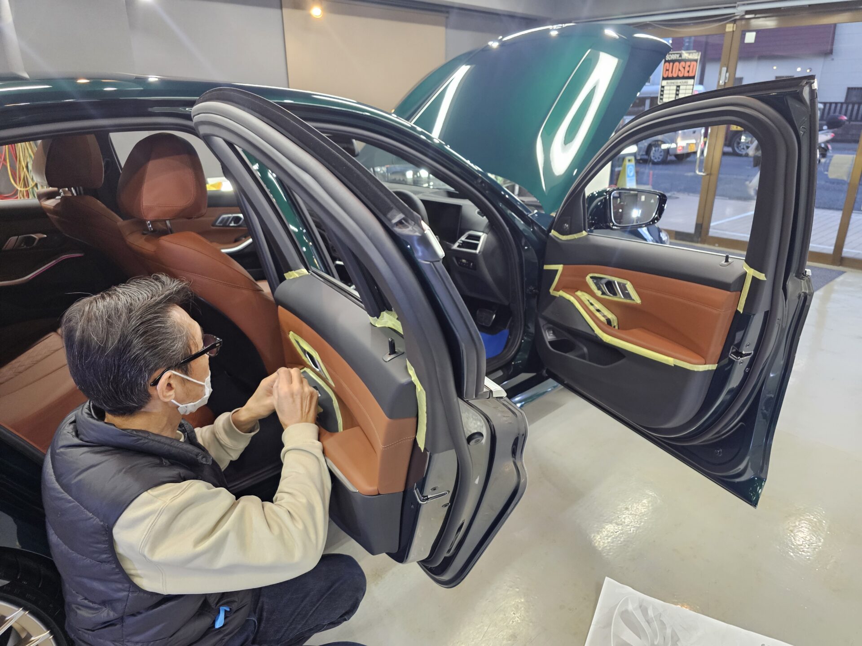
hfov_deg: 73.9
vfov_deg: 58.9
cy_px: 323
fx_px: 573
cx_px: 431
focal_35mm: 23
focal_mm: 6.3
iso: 320
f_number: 1.7
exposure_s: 1/100
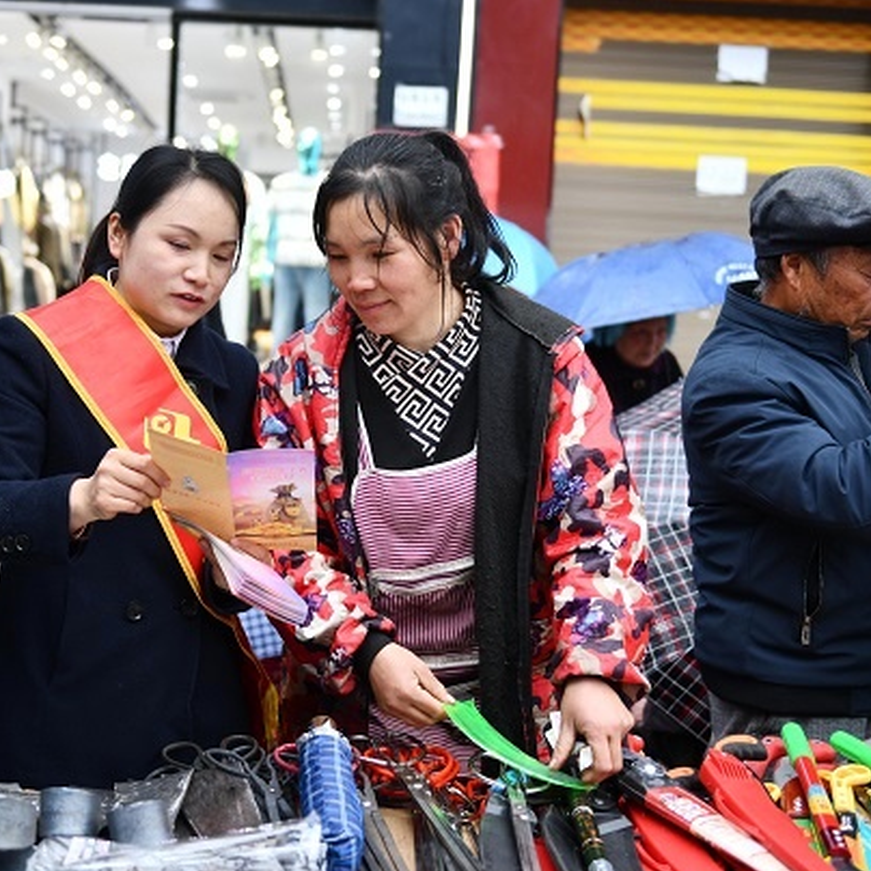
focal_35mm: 52
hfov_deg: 32.6
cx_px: 302
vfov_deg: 32.8
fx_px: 1480
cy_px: 426
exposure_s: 1/250
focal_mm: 38
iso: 400
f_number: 2.8
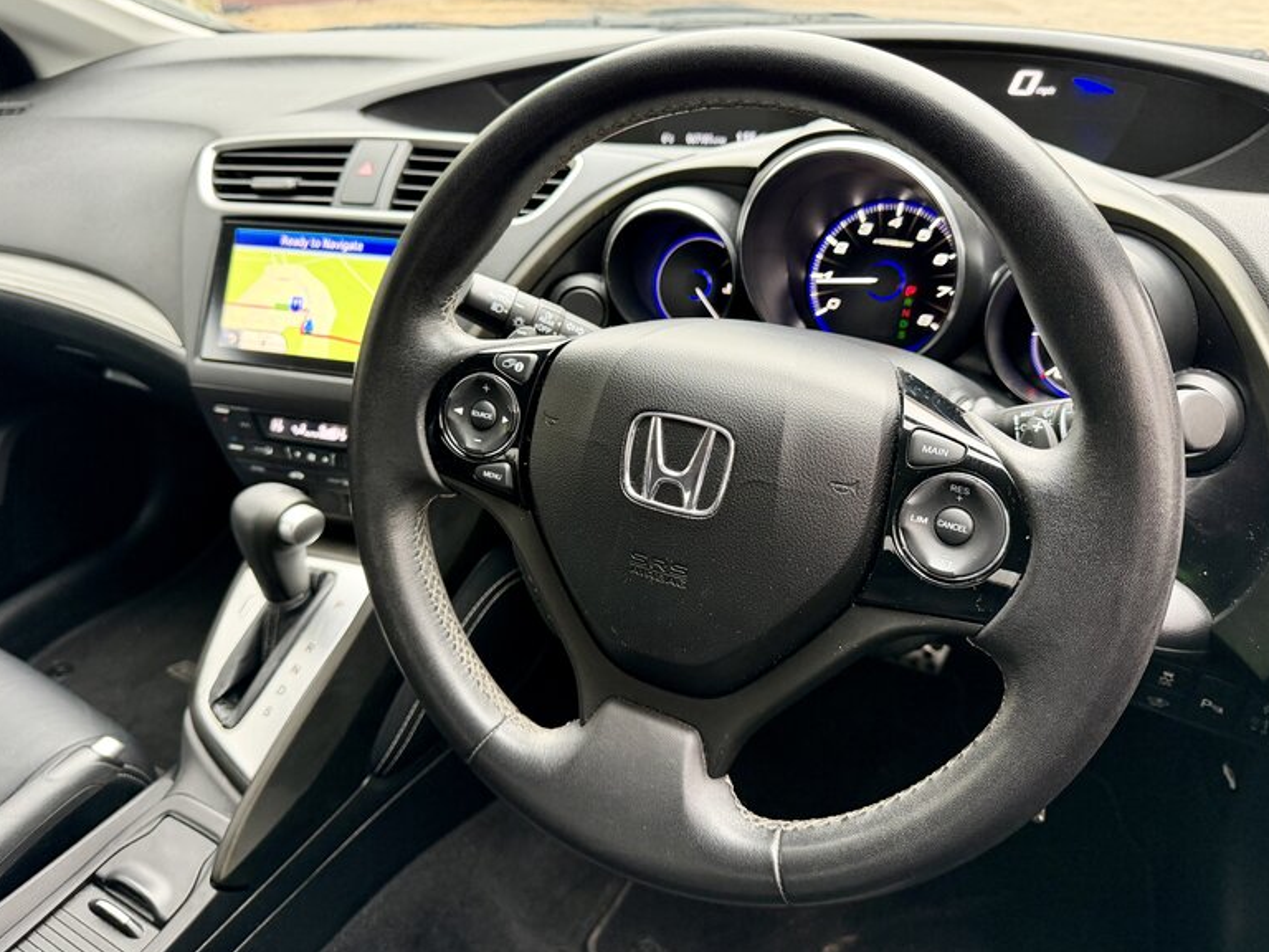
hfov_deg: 69.4
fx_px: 916
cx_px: 625
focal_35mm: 25
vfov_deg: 54.9
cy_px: 461
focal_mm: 6.76
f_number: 1.78
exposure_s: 1/60
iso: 320
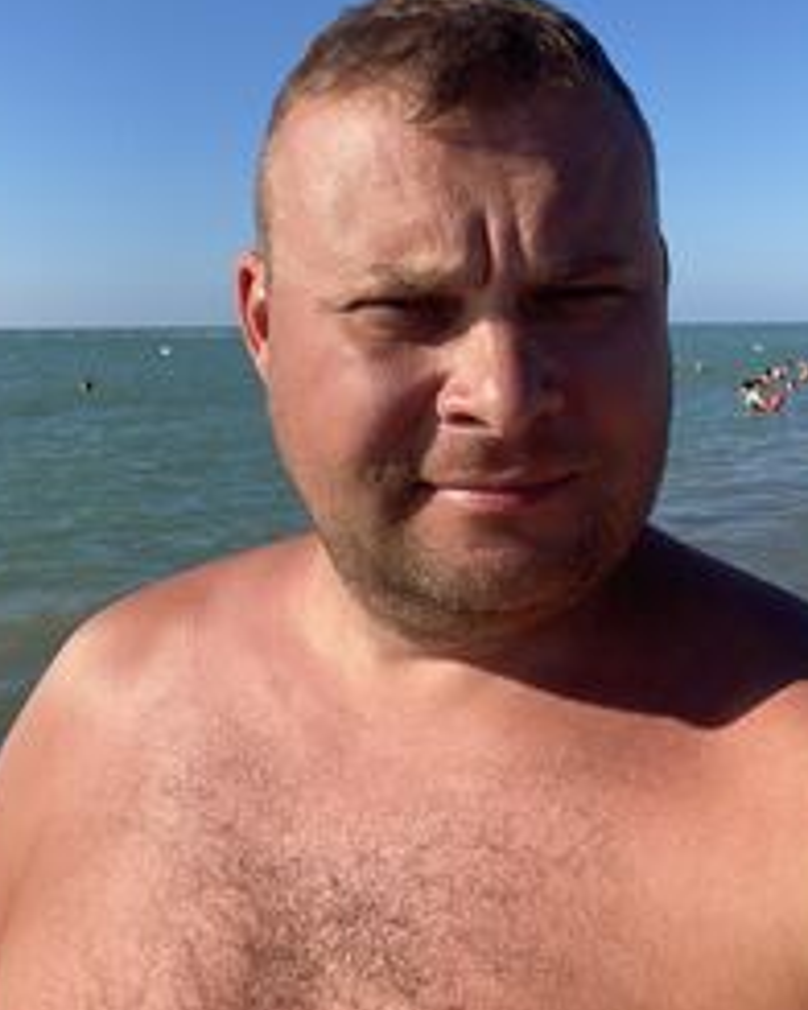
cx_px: 499
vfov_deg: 42.5
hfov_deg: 34.7
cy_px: 367
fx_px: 1285
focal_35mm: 43
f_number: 2.2
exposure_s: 1/871
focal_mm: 2.71
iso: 25
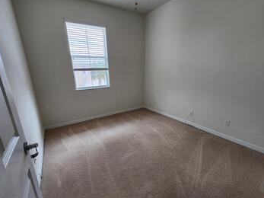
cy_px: 107
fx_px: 114
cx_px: 134
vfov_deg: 81.6
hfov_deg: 98.2
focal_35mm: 15
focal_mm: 2.2
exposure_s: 1/120
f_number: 2.2
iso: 100
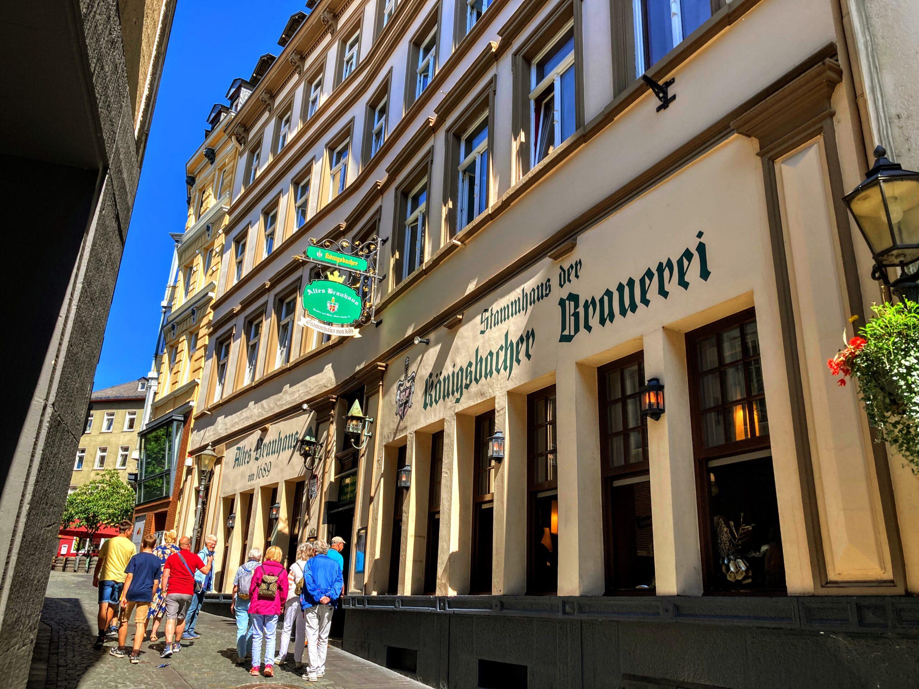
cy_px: 344
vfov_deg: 49.7
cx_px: 460
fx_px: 743
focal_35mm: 28
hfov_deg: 63.4
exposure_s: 1/727
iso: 20
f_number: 1.8
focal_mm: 3.99
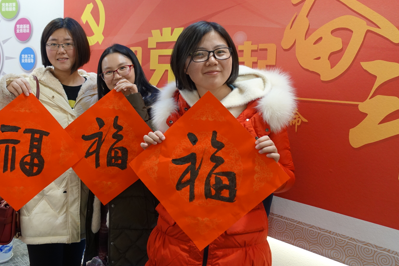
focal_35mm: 35
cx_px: 159
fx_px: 388
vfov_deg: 37.7
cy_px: 104
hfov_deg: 54.0
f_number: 2
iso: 250
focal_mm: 8.8
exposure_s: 1/60
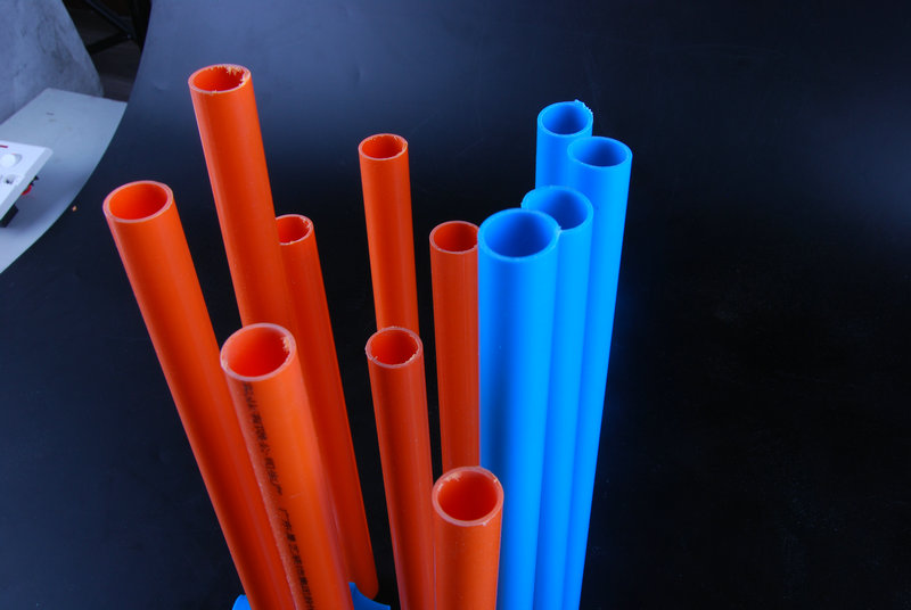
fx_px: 988
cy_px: 305
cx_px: 456
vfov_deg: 34.3
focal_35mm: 39
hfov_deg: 49.5
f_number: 14
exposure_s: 1/125
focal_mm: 26
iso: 200
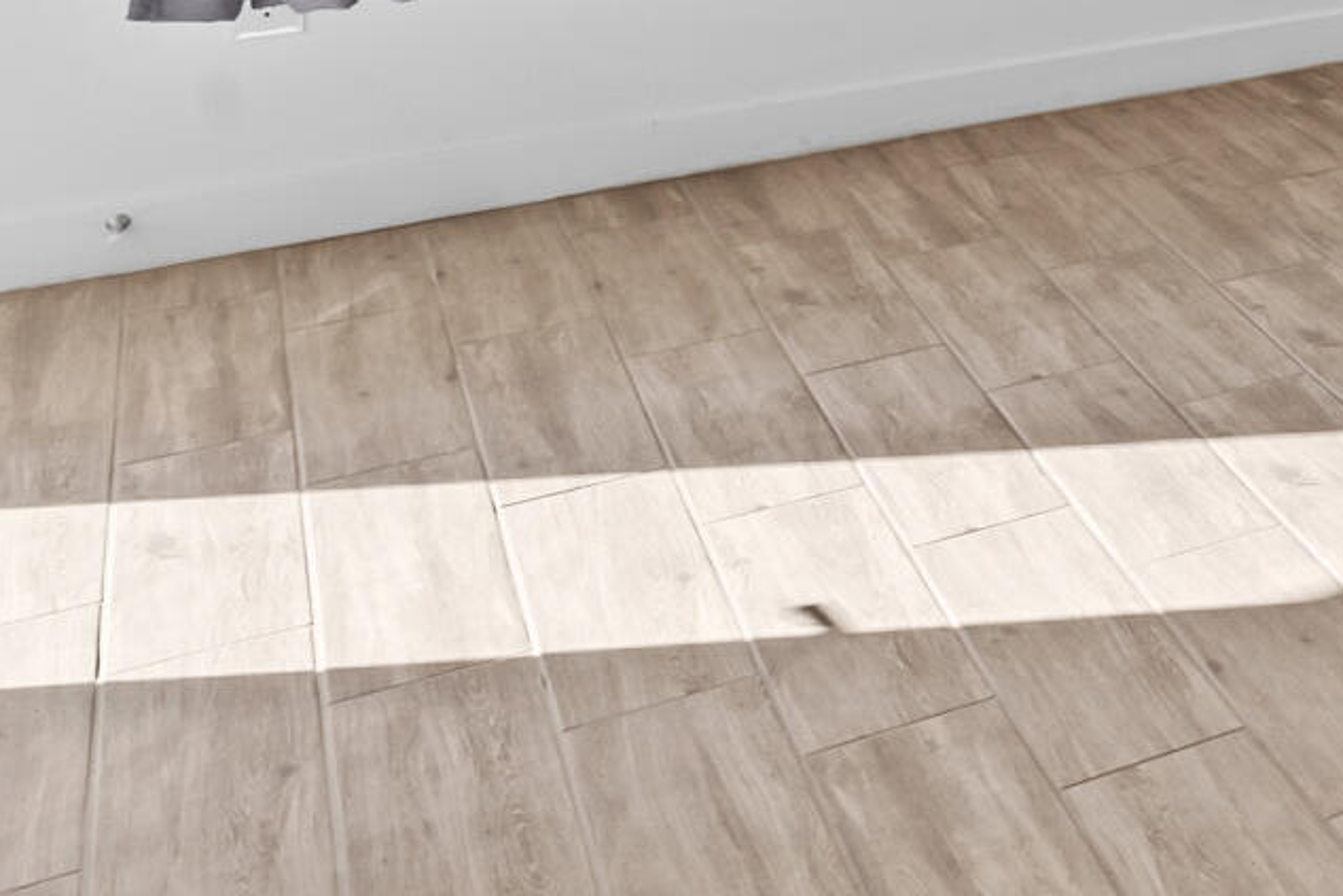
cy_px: -575
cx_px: 2493
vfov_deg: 17.5
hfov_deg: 20.2
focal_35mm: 67
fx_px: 2500
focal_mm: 17
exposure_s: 1/5
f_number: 9
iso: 250
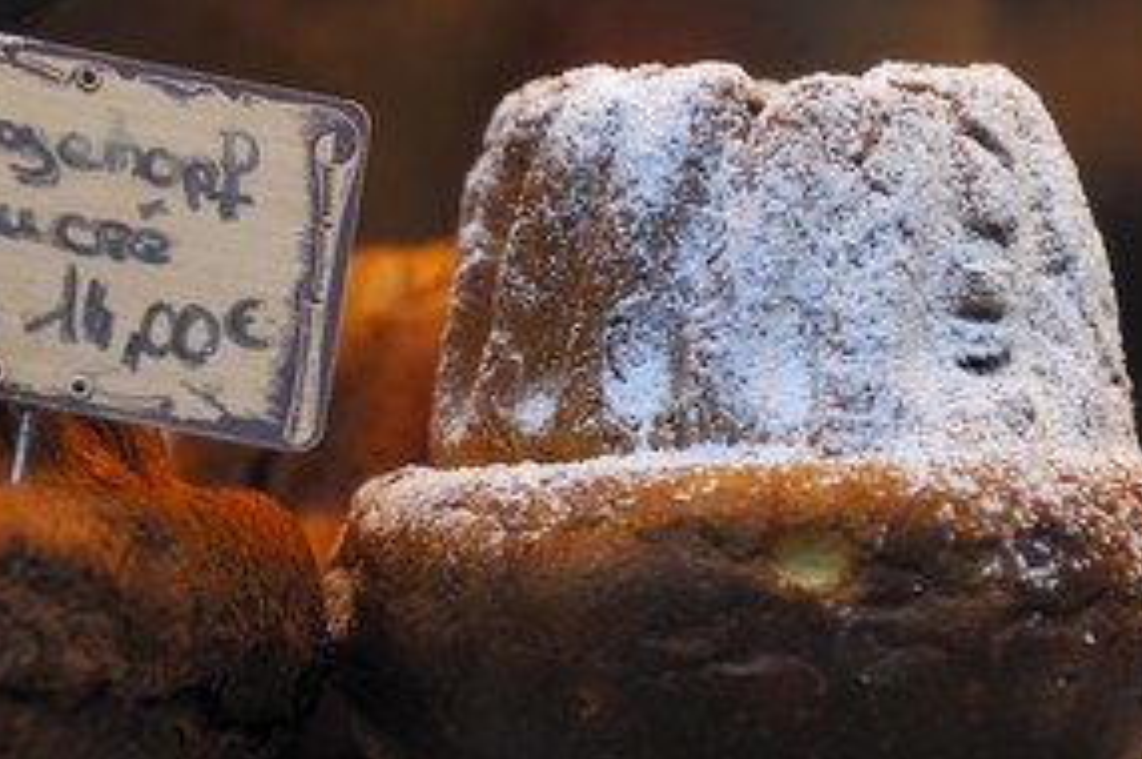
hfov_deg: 7.8
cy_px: 332
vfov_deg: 5.2
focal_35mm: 265
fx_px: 8397
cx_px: 441
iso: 200
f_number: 2.8
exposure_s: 1/160
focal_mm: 120
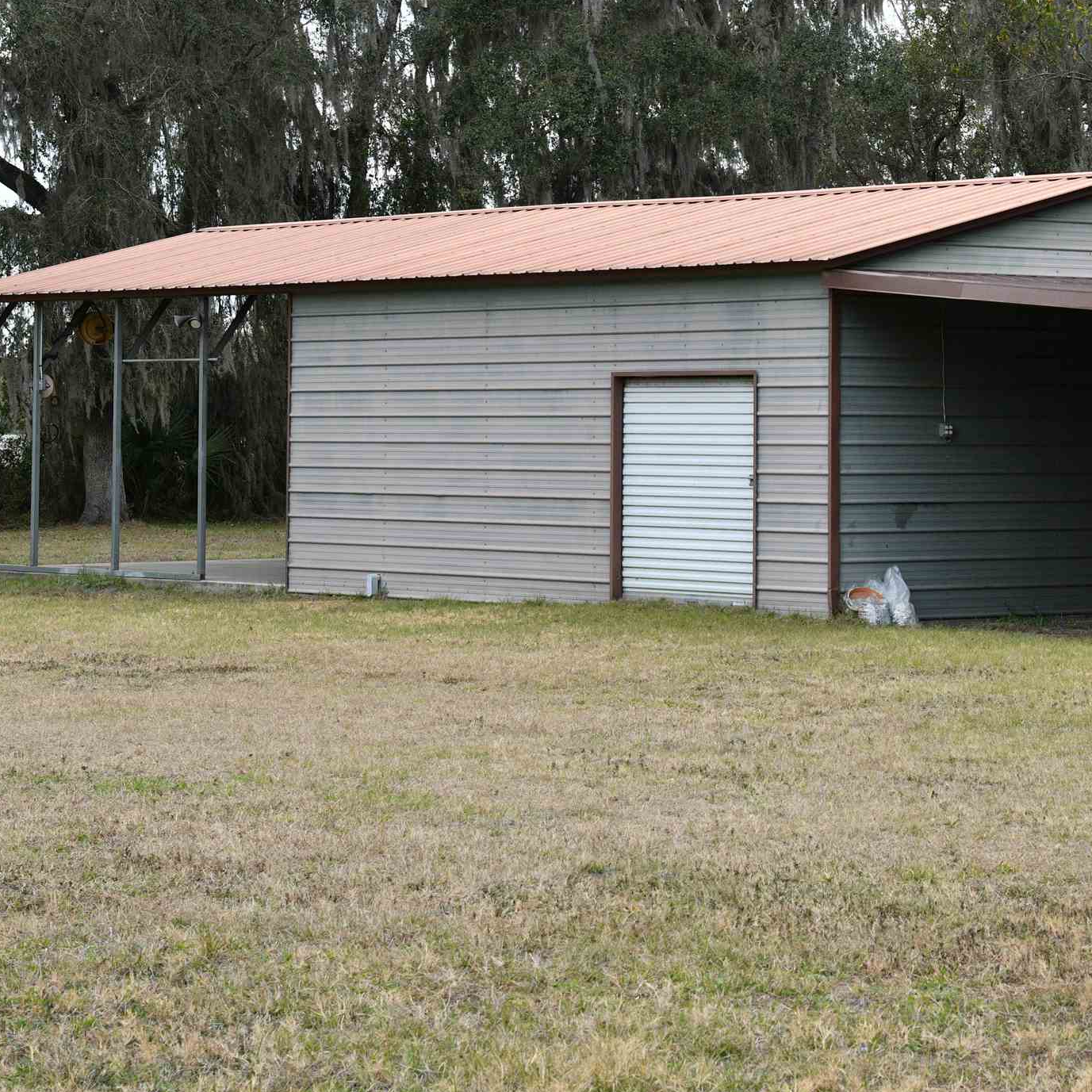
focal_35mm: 110
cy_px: 289
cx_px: 819
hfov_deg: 15.8
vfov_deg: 15.8
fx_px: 3926
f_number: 8
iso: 800
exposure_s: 1/250
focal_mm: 58
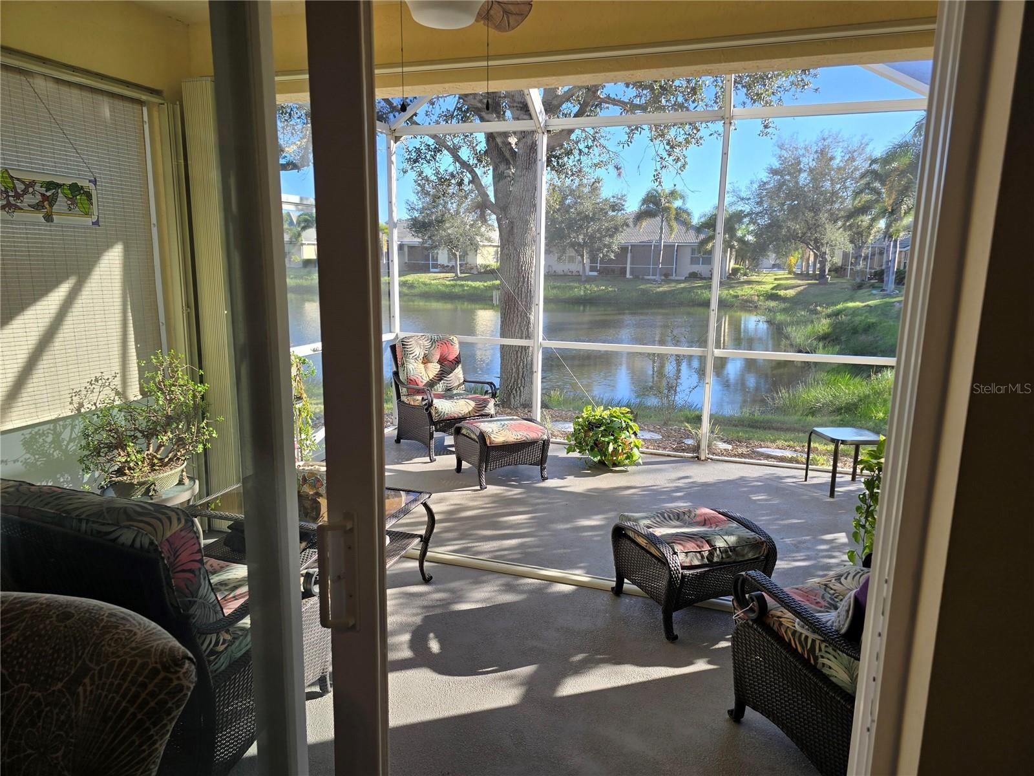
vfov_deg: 58.9
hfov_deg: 73.9
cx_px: 517
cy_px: 388
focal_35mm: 23
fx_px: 687
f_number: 1.7
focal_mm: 6.3
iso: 12
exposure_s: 1/177
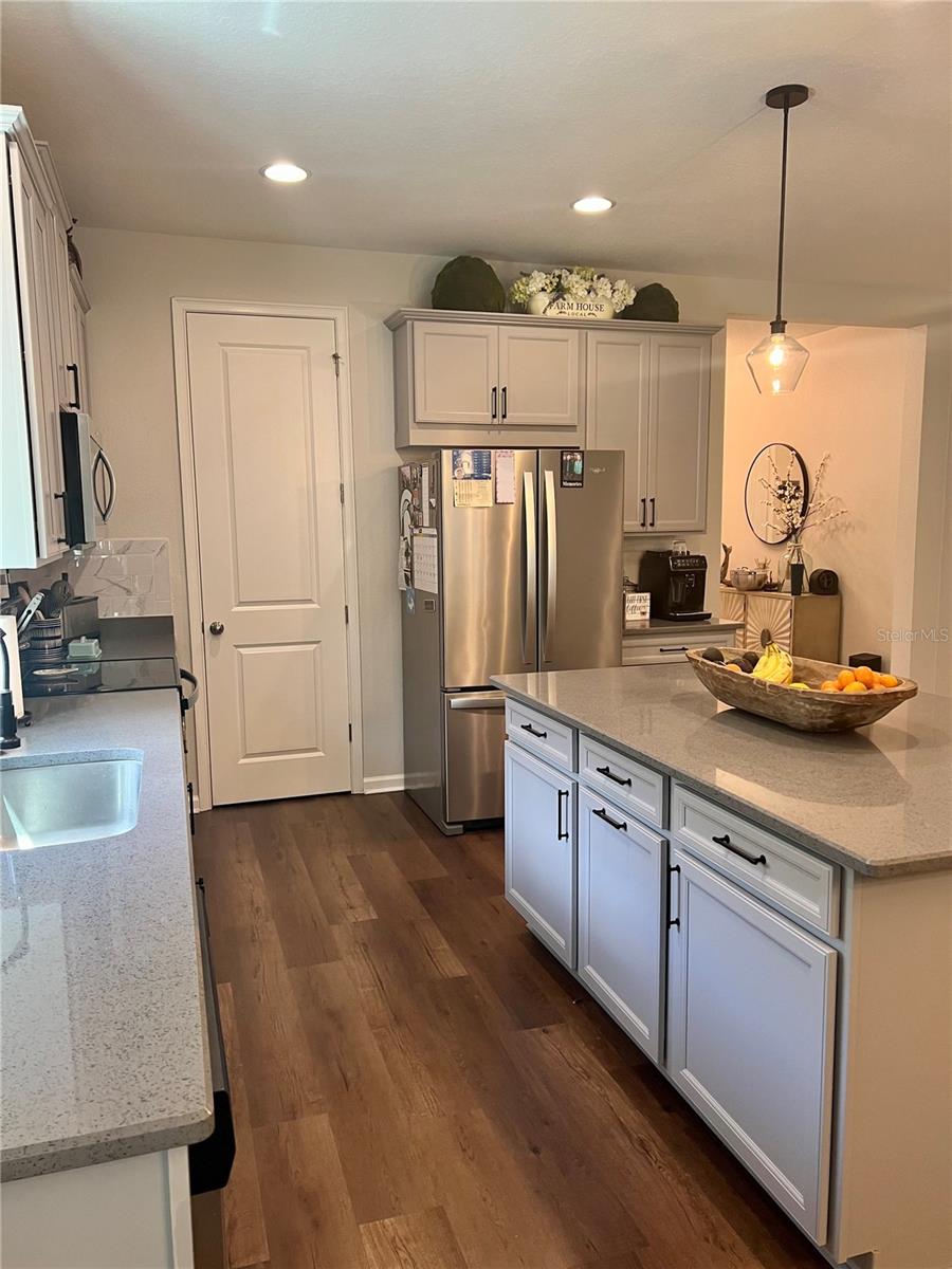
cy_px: 634
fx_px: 953
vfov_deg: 67.3
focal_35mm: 26
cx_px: 476
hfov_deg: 53.1
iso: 100
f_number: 1.5
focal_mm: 5.7
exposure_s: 1/60
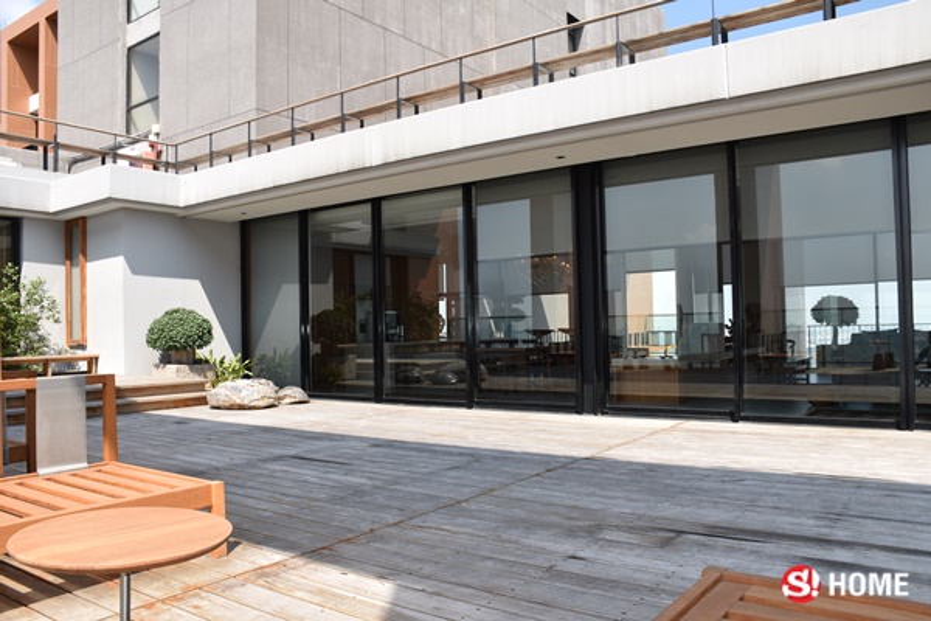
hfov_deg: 67.4
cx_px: 466
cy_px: 310
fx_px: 698
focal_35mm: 27
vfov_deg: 47.9
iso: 100
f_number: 8
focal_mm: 18
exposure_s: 1/200
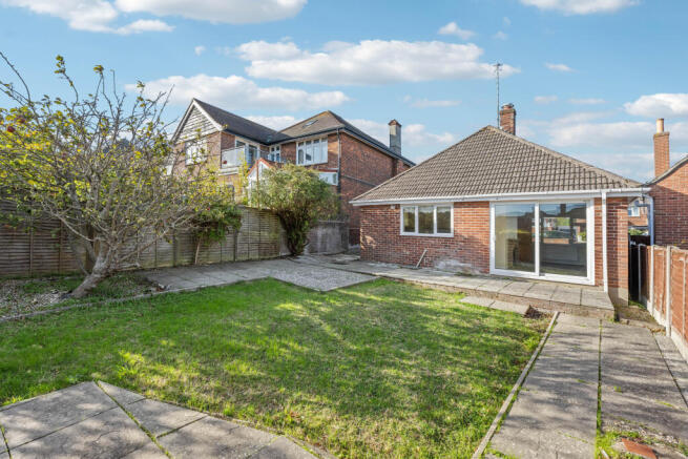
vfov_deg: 81.2
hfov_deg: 104.2
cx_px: 344
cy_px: 230
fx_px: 268
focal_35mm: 14
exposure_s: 1/125
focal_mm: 14
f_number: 8
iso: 100
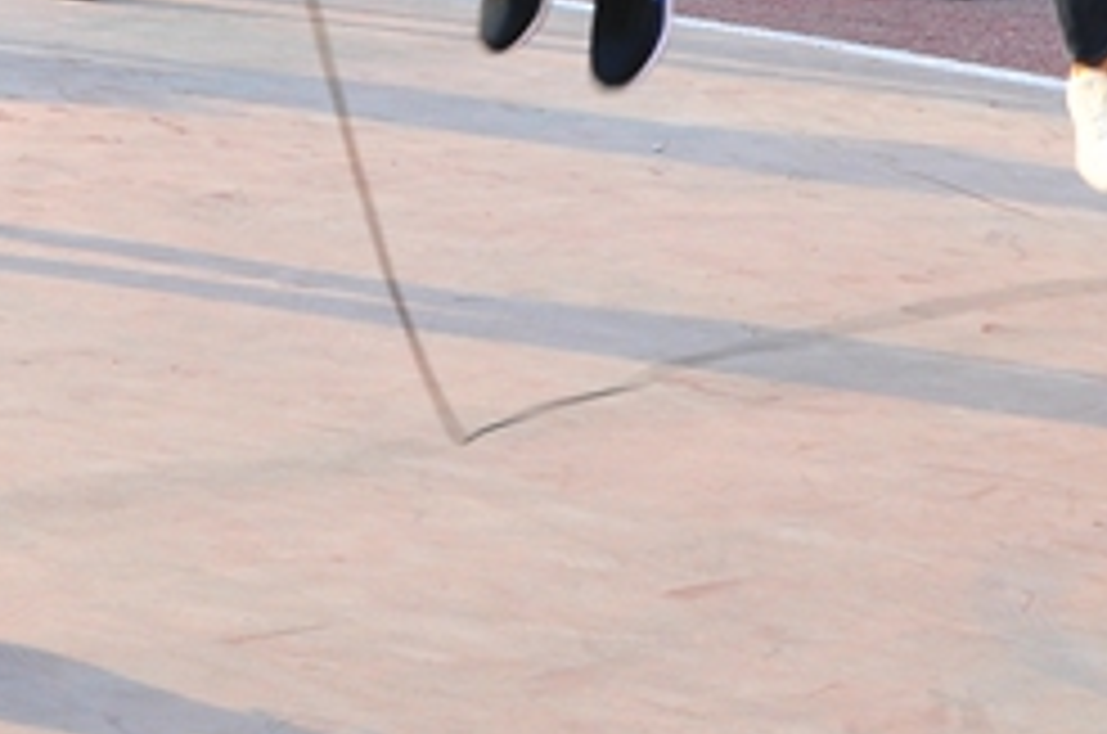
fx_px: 4604
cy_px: -653
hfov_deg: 13.7
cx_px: 495
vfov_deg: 8.7
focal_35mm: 150
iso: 200
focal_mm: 24
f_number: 5.6
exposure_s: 1/125
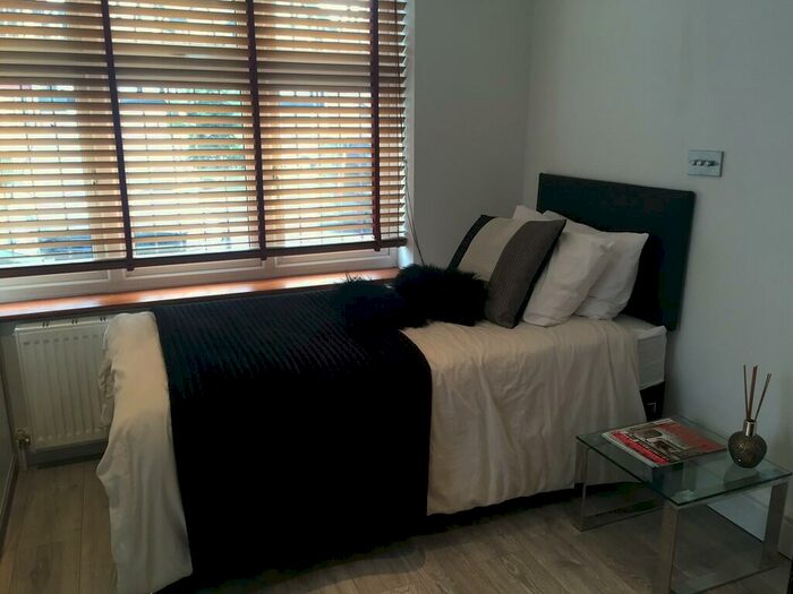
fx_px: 664
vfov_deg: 48.2
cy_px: 297
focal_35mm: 29
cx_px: 396
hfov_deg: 61.7
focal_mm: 4.15
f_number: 2.2
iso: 32
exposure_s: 1/33
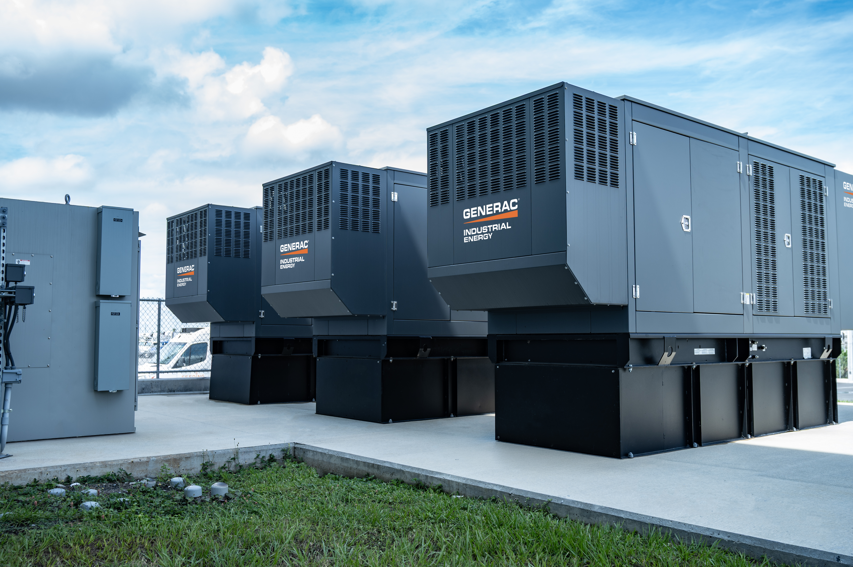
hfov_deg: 59.5
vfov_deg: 41.7
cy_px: 284
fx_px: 746
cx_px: 426
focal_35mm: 32
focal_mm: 31.5
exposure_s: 1/200
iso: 80
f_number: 5
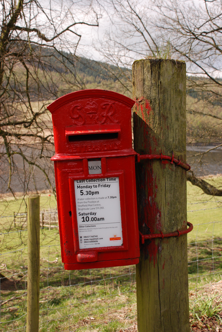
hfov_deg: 32.0
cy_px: 166
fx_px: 387
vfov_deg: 46.3
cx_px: 111
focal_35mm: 42
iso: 400
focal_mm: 28
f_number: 9
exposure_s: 1/320
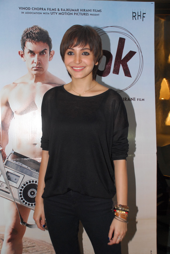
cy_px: 127
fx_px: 339
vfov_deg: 41.1
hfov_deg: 28.2
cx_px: 85
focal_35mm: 48
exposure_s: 1/125
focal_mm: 32
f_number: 4.2
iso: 640
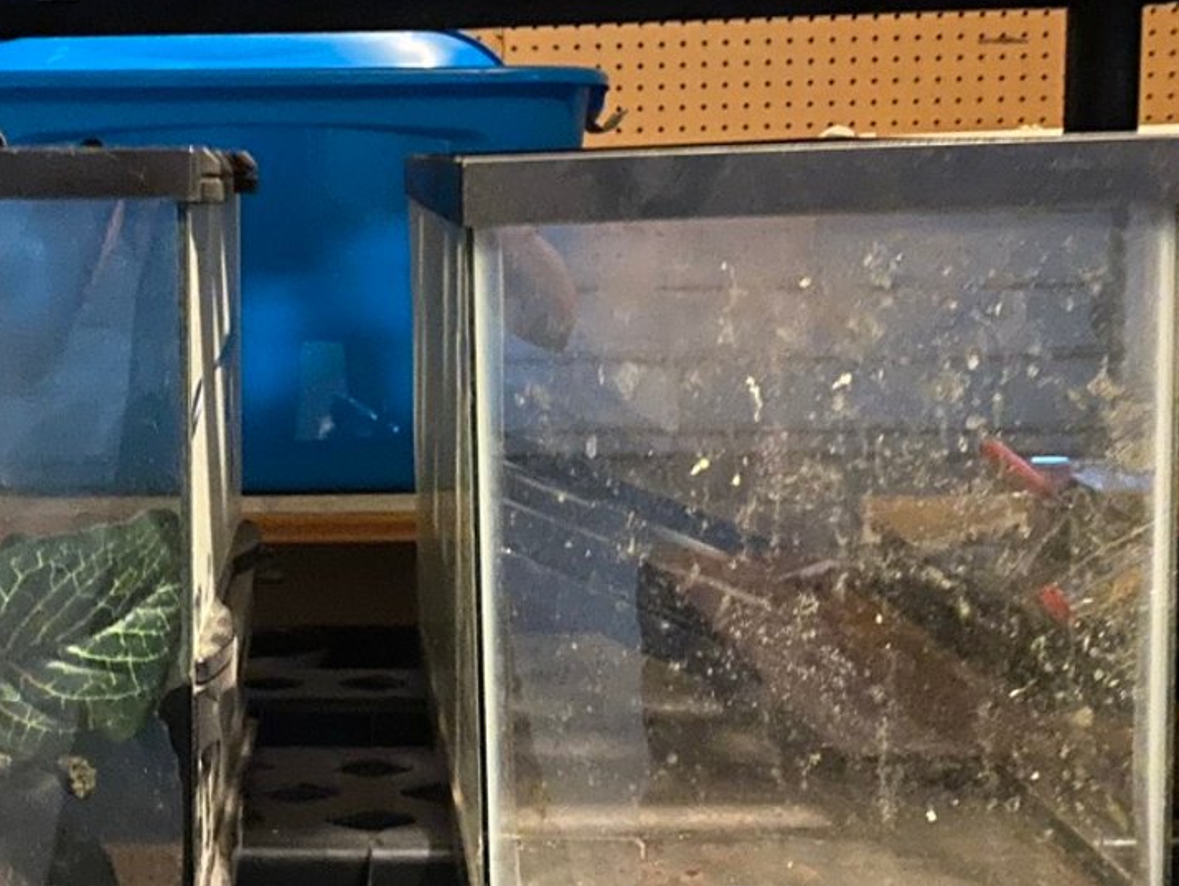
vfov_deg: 26.5
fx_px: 1874
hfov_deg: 34.2
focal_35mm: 55
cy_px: 357
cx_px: 286
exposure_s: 1/10
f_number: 1.8
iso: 400
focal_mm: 4.25
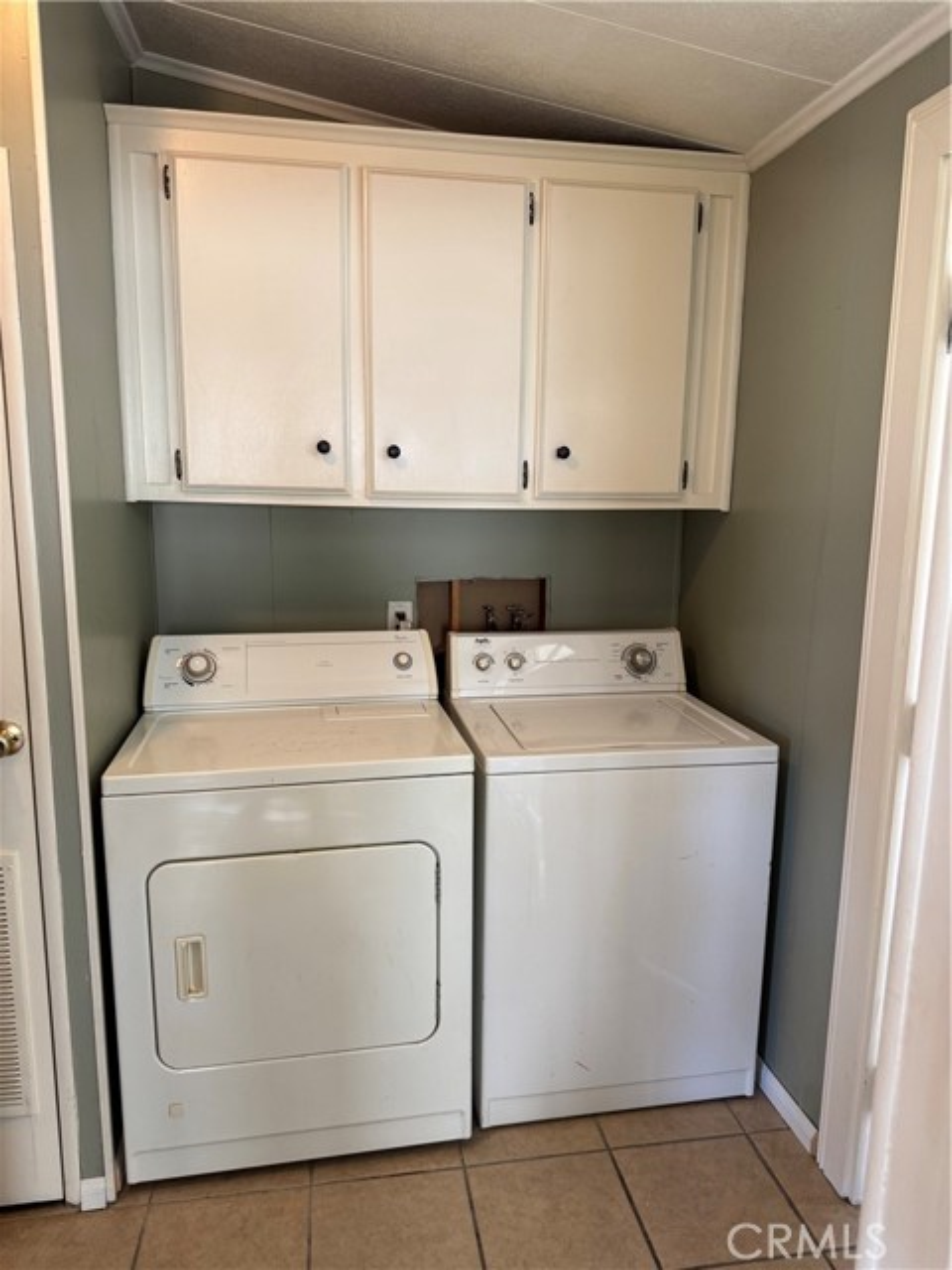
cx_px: 476
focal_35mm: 24
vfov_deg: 71.6
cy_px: 635
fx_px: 880
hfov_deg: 56.8
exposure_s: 1/60
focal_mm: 6.76
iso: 200
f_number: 1.78
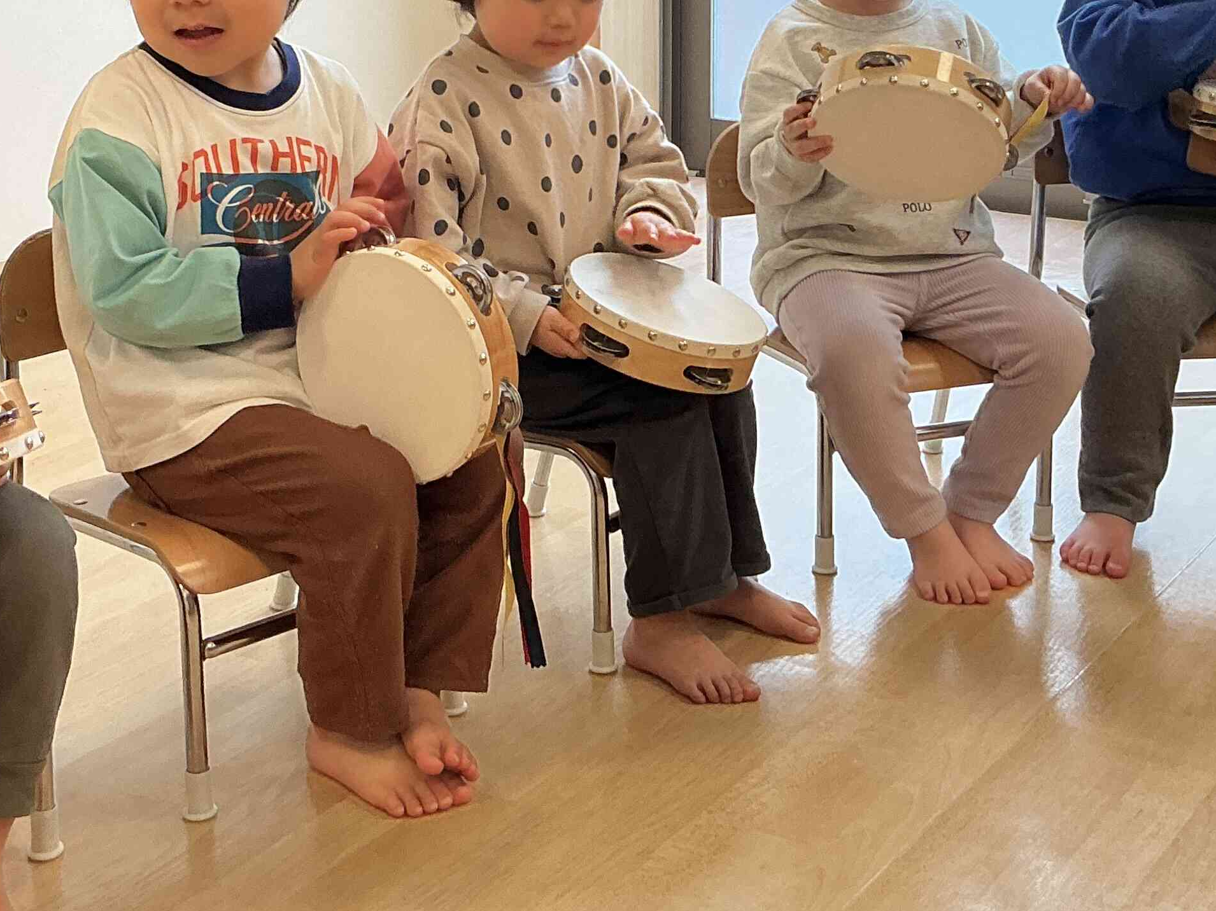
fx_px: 1826
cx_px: 653
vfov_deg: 27.8
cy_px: 267
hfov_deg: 36.8
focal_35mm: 52
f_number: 1.8
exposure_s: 1/152
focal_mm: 3
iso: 32
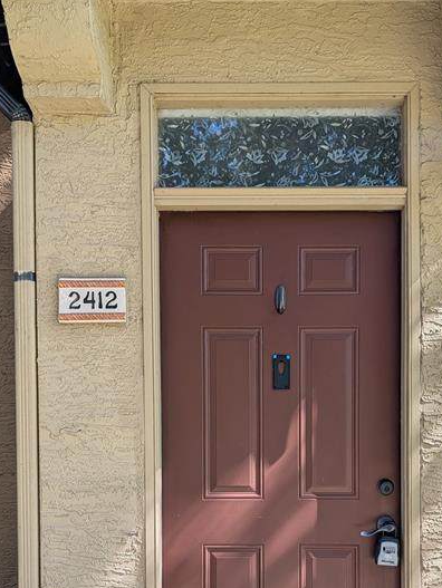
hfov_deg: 40.4
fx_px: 595
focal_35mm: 35
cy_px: 422
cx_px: 280
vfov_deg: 50.9
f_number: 1.68
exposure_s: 1/208
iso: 20
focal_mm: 6.9
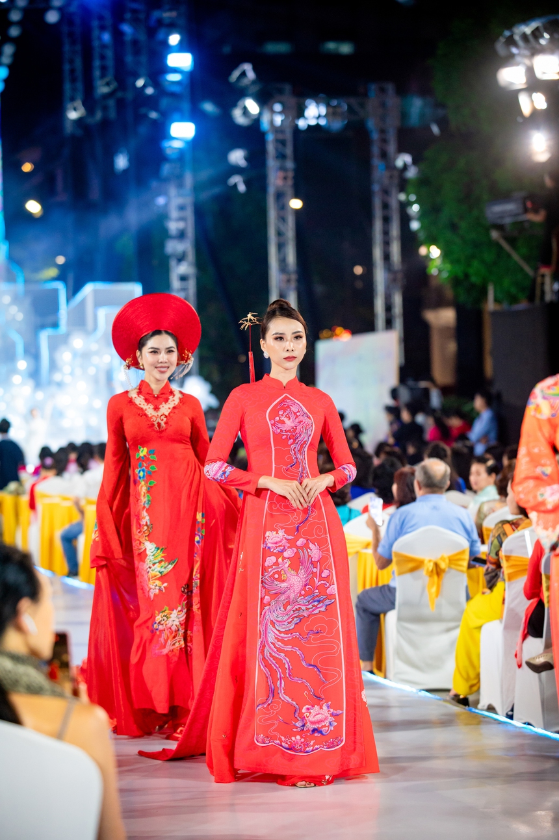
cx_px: 280
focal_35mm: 112
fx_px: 2613
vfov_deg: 18.3
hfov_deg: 12.2
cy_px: 420
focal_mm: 112
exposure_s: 1/800
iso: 2500
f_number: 3.2
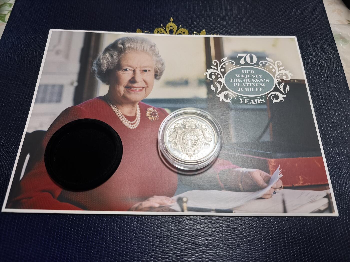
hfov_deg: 71.6
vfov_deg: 56.8
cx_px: 175
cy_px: 131
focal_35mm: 24
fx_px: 243
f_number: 1.4
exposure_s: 1/100
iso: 250
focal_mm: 5.75
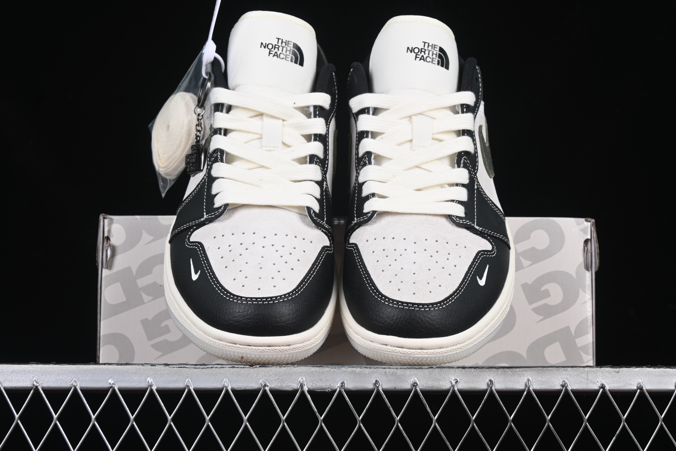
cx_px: 338
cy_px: 226
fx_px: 1408
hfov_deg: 27.0
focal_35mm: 75
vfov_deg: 18.2
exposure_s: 1/80
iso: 160
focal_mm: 50
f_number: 8
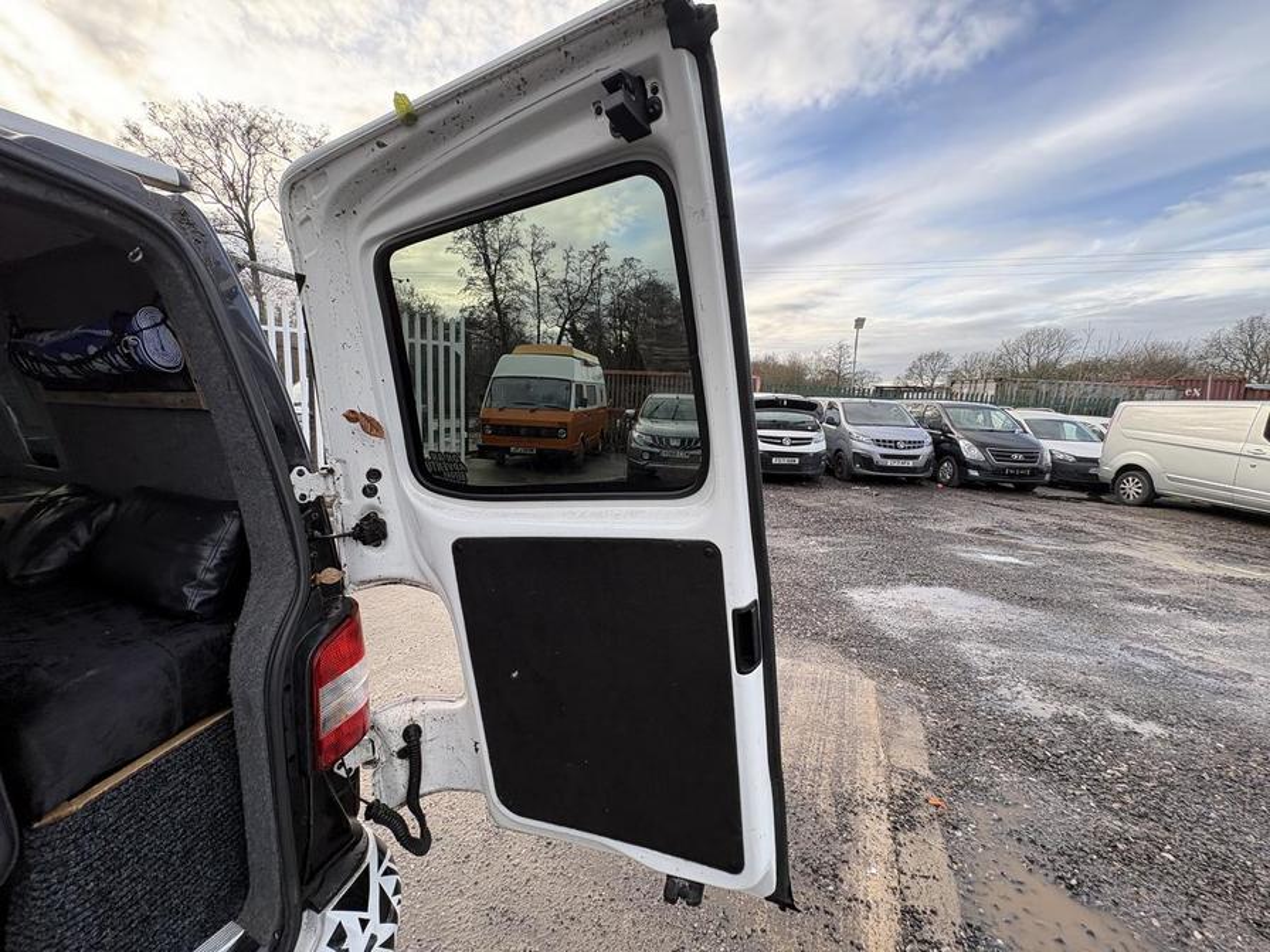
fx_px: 514
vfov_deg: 85.7
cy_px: 476
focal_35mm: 14
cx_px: 635
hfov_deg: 102.1
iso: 40
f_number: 2.2
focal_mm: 2.22
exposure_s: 1/149
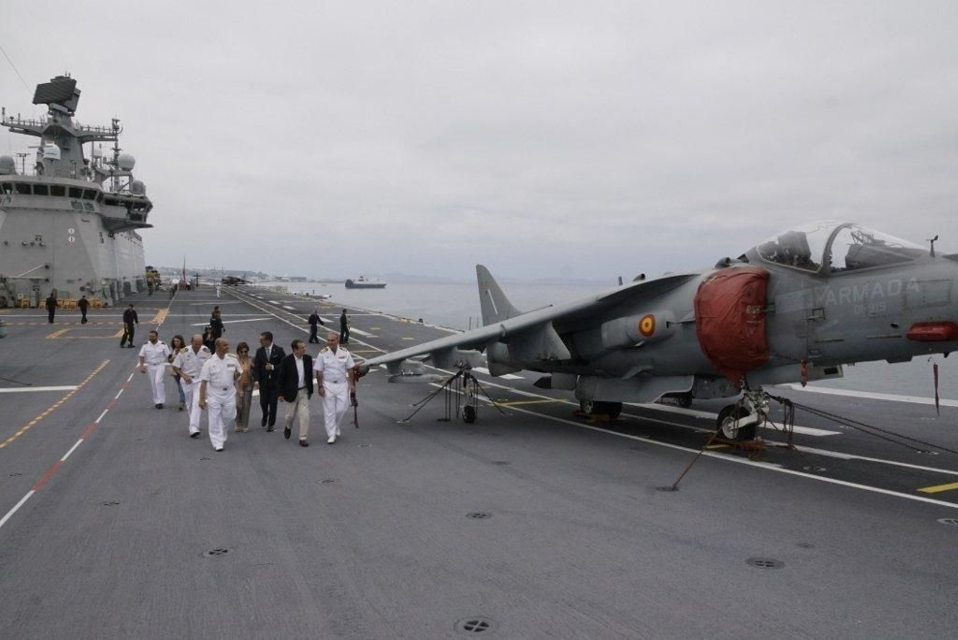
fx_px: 639
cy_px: 320
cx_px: 479
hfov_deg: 73.7
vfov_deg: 53.2
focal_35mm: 24
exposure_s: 1/2500
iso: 1600
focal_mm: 16
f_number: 13
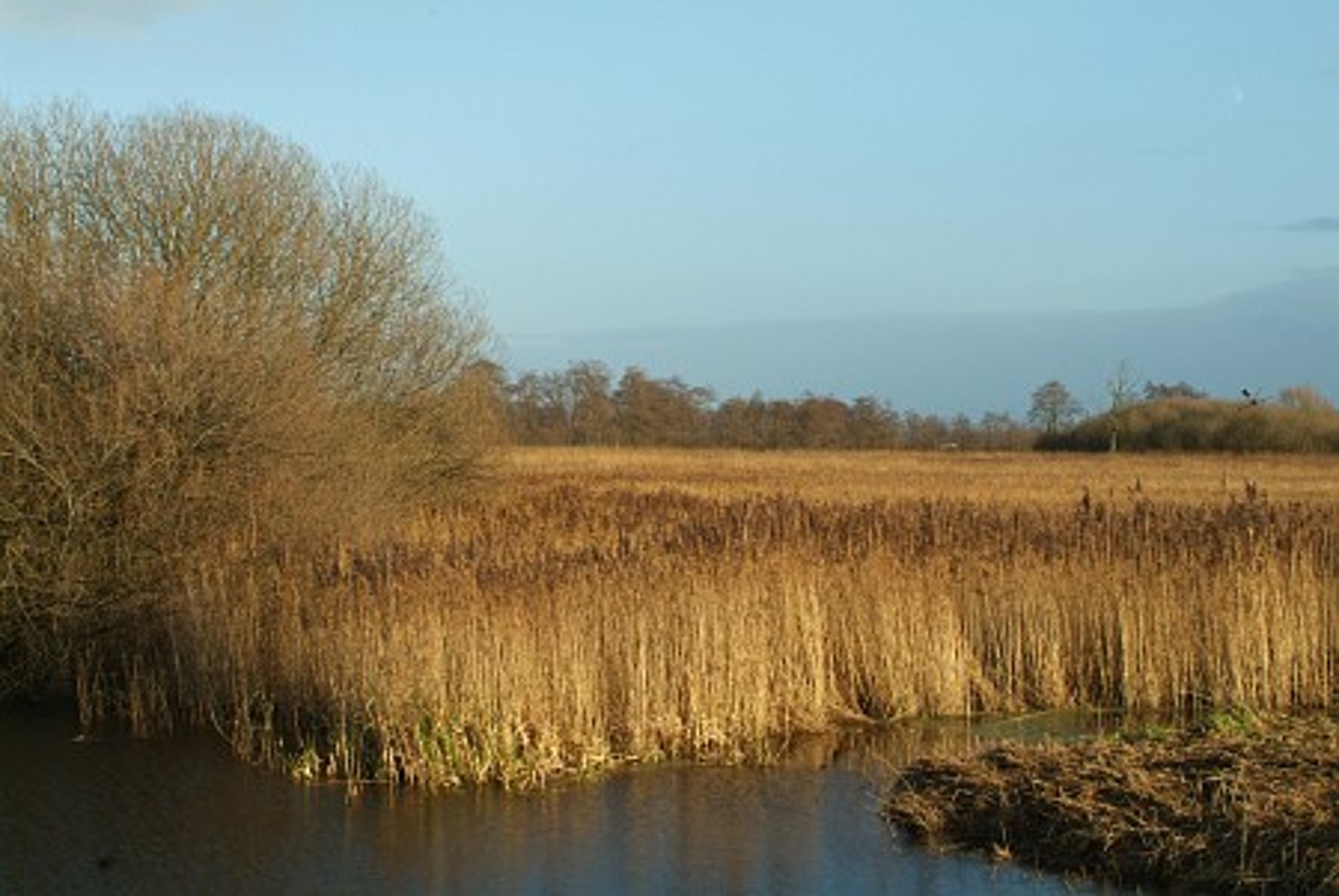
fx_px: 1973
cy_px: 448
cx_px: 670
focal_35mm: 53
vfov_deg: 25.6
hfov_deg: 37.5
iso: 400
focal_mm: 35
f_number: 8
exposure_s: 1/500
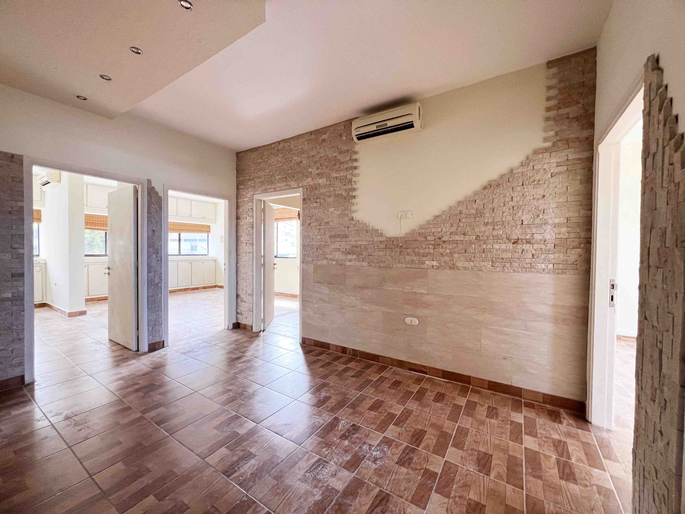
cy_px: 257
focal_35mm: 13
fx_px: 257
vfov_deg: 89.9
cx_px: 342
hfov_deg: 106.2
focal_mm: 1.57
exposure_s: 1/99
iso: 200
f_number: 1.8
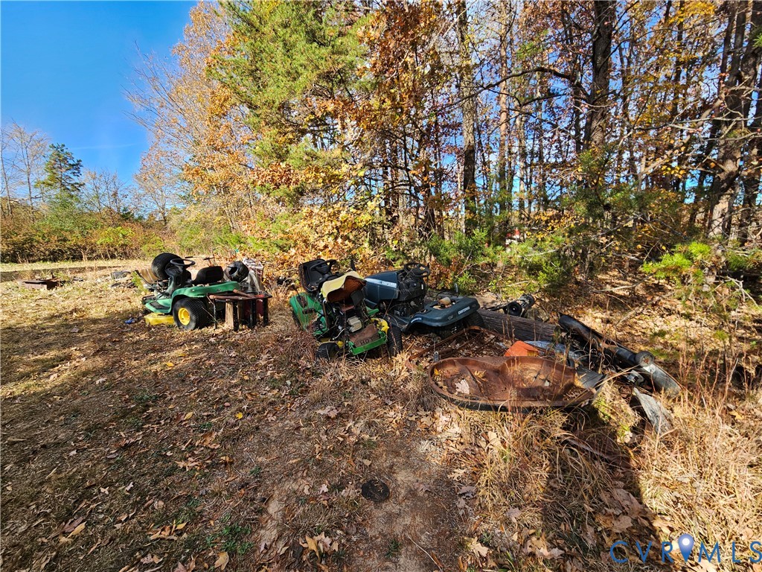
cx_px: 381
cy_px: 286
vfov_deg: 89.9
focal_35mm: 13
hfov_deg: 106.2
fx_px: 286
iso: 50
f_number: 2.2
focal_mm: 2.2
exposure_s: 1/504
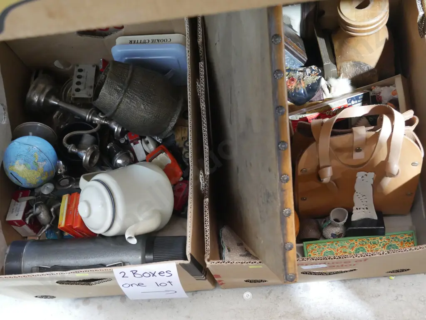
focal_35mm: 46
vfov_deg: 31.5
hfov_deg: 41.2
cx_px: 213
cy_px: 160
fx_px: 566
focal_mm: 23
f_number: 5.1
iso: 3200
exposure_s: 1/15
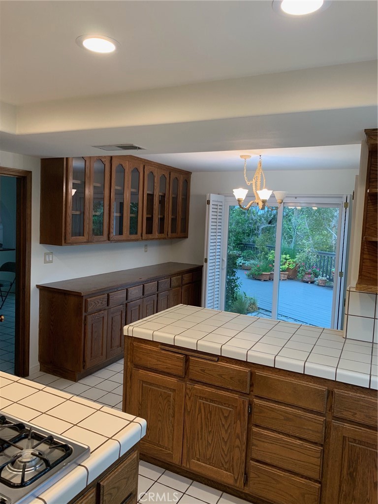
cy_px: 252
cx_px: 189
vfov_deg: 67.3
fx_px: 379
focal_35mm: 26
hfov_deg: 53.1
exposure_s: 1/60
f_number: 1.8
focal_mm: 4.25
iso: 50
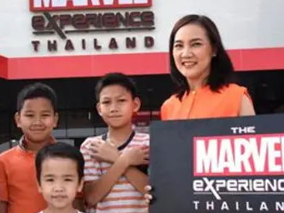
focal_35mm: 66
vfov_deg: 22.3
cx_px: 68
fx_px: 542
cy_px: 98
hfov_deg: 28.9
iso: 640
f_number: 8
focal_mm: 30
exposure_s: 1/250
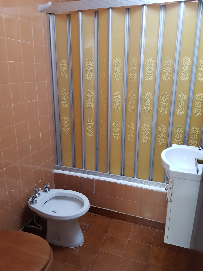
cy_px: 136
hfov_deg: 53.1
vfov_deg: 67.3
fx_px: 203
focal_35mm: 26
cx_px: 102
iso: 200
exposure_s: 1/11
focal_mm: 4.2
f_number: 1.7
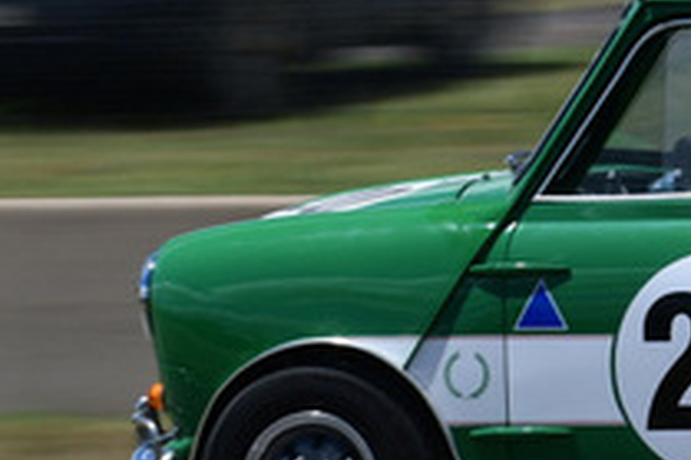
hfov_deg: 2.6
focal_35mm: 804
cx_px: 919
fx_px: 15420
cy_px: -152
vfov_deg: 1.7
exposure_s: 1/200
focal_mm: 140
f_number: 14
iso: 160
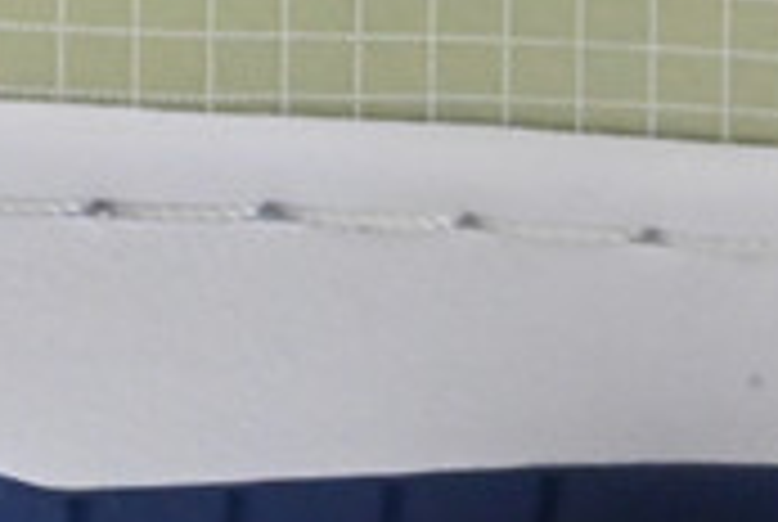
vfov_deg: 3.3
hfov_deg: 4.9
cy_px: -616
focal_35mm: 415
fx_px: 8984
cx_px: 917
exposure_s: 1/15
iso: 1600
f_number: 36
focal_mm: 40
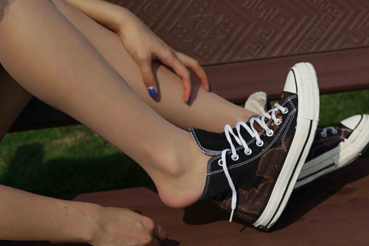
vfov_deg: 17.5
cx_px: 178
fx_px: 800
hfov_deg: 26.0
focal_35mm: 78
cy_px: 92
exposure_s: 1/2500
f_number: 4
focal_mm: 50
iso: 50
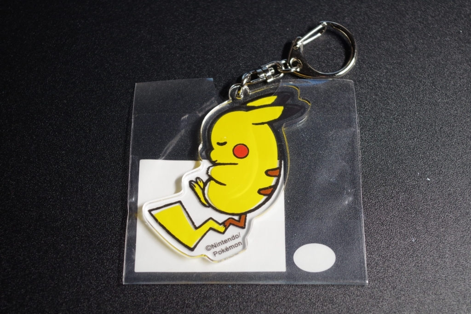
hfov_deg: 28.1
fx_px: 942
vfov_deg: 18.9
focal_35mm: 72
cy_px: 157
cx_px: 236
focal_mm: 47.5
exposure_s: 1/25
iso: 800
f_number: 5.6
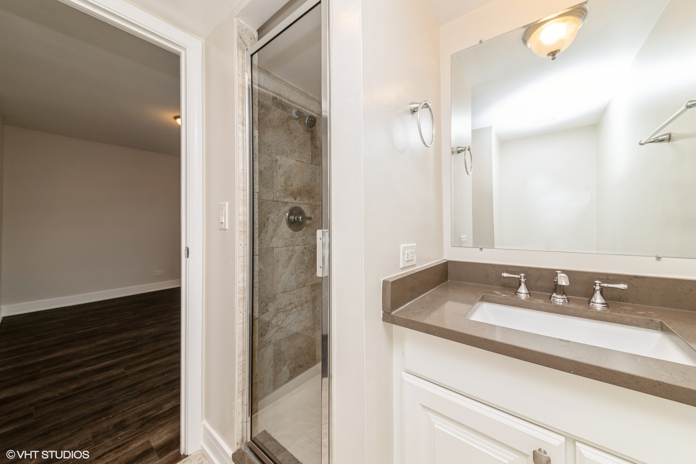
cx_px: 348
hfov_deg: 112.6
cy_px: 232
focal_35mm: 12
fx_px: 232
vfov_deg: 90.0
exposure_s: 1/15
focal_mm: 12
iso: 100
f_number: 10
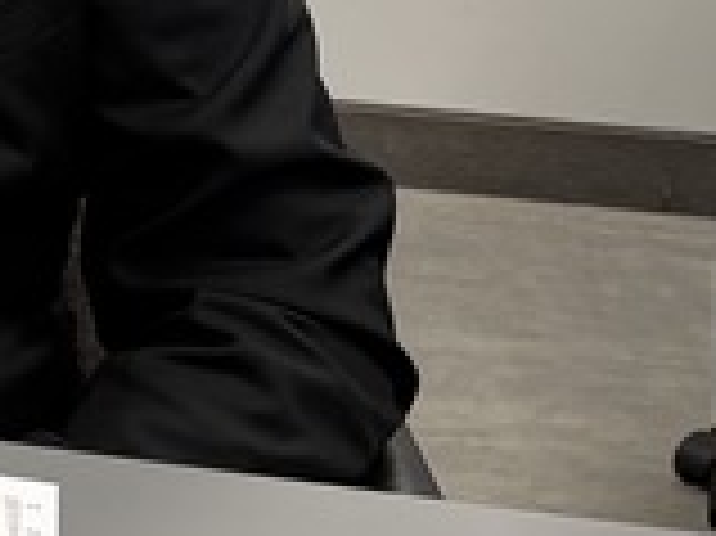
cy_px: -347
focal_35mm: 164
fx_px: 3390
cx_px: -1500
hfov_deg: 9.3
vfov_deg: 8.8
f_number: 1.6
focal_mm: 5.96
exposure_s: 1/60
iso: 80
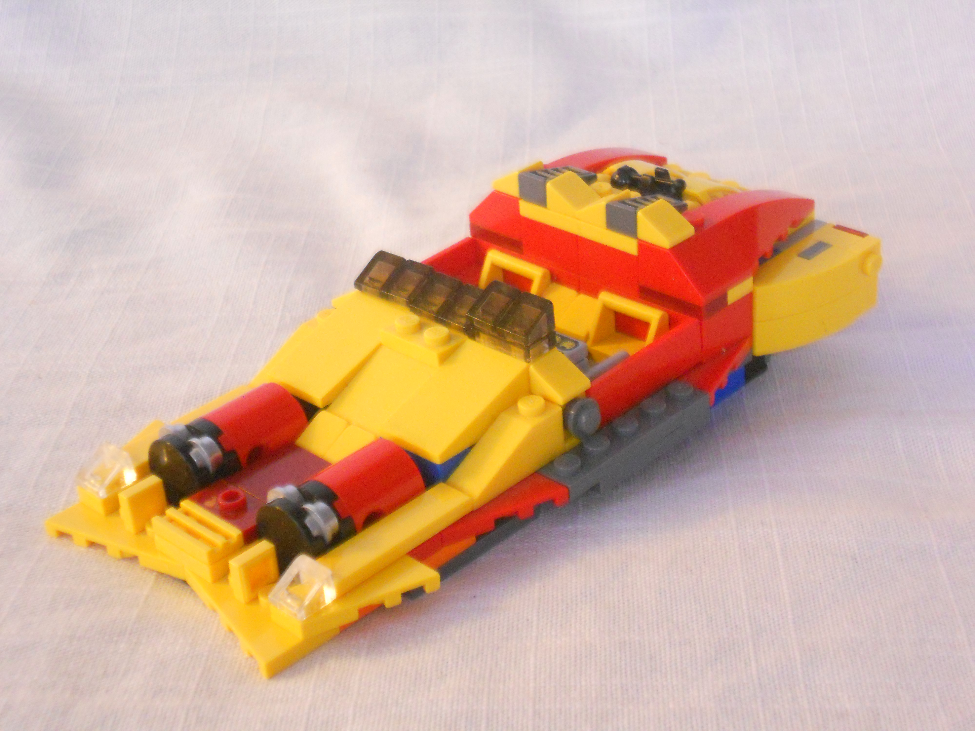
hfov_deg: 29.8
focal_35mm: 65
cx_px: 488
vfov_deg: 22.6
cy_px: 366
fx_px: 1831
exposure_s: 1
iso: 640
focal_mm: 11.7
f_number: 5.3
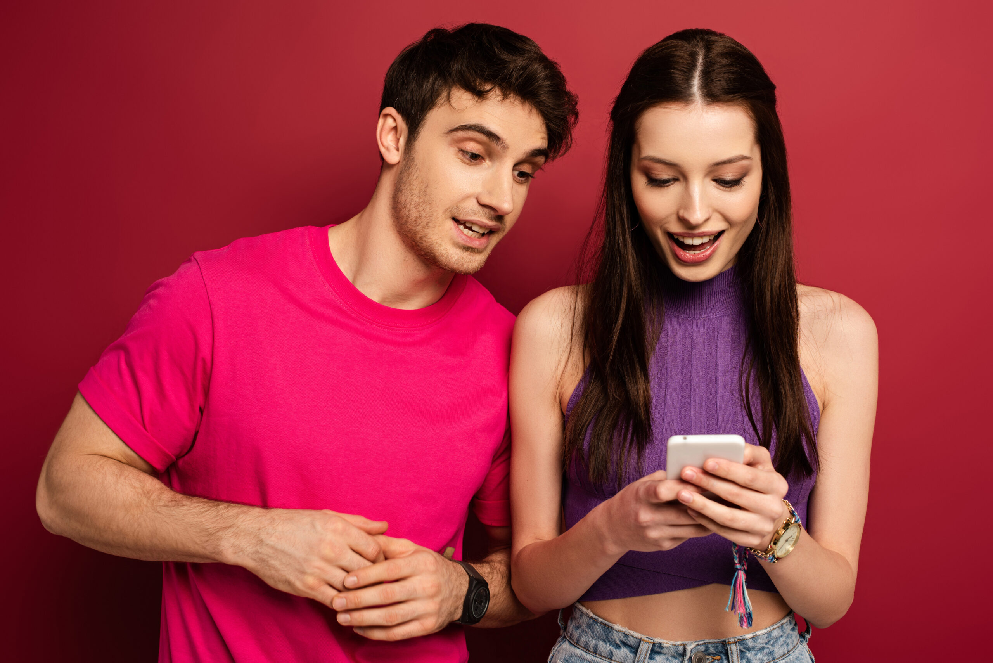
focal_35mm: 50
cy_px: 332
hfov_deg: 39.6
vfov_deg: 27.0
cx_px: 496
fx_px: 1380
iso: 100
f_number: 5.6
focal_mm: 50
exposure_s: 1/160
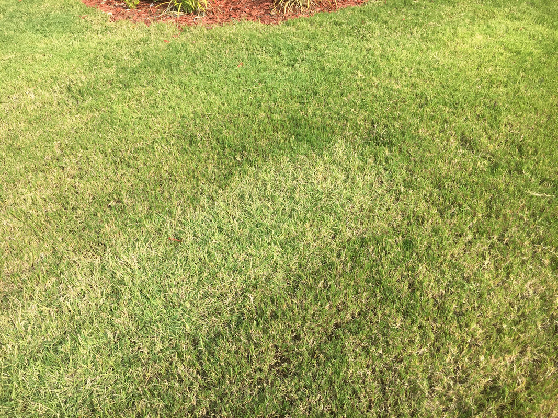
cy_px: 209
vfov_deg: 48.2
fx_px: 467
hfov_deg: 61.7
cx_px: 279
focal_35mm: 29
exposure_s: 1/725
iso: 25
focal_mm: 4.15
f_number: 2.2
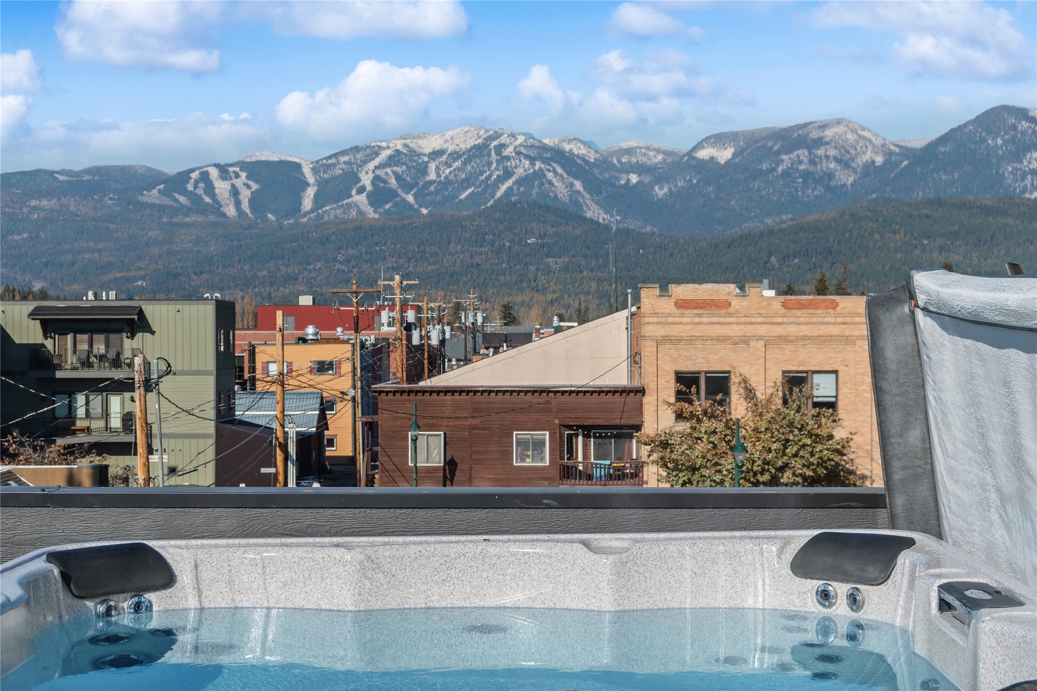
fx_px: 1642
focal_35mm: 57
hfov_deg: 35.1
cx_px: 518
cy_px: 346
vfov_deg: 23.8
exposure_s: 1/200
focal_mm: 38
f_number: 6.3
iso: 100
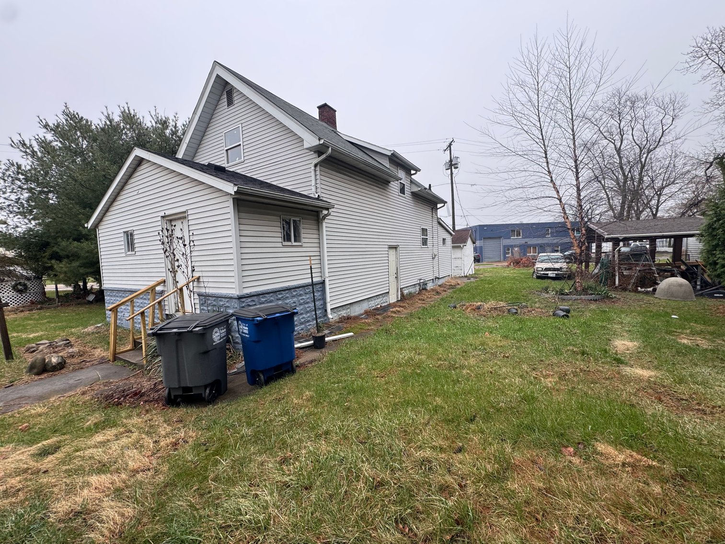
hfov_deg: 102.1
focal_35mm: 14
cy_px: 272
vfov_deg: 85.7
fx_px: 293
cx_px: 362
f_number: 2.2
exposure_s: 1/438
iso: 40
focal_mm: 2.22
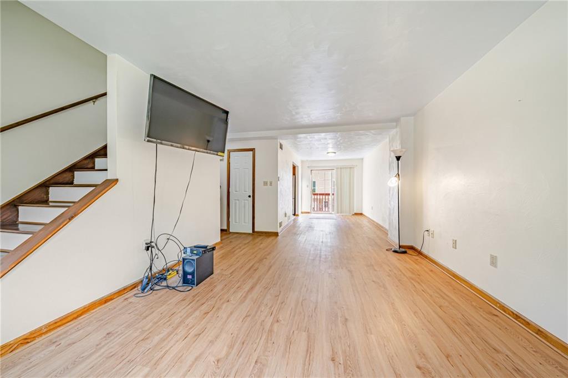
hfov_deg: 112.7
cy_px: 189
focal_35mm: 12
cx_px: 284
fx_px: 189
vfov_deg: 89.9
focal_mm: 12
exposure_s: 1/15
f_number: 11
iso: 50
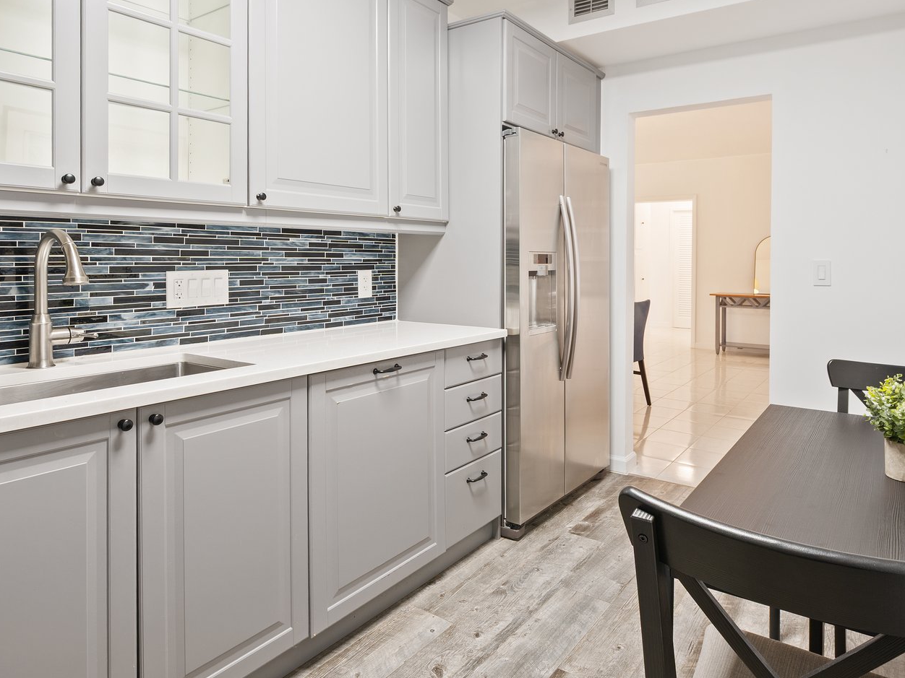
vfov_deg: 60.9
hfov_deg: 76.2
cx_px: 490
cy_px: 304
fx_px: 575
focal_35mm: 22
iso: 200
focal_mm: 14
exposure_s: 1/1.25
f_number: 8
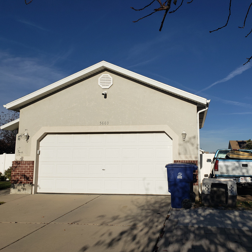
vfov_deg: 52.5
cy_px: 126
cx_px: 165
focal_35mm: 31
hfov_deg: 51.7
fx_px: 255
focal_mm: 4.3
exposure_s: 1/3828
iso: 50
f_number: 2.4
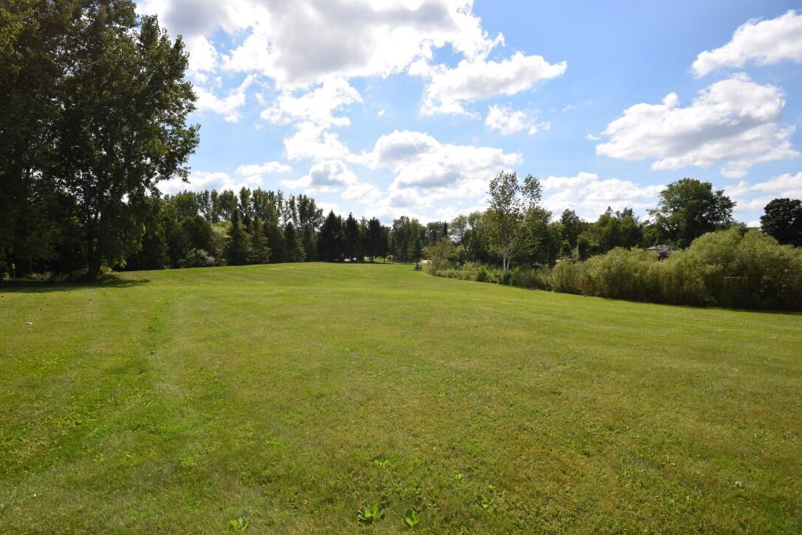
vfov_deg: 73.7
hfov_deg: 96.7
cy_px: 276
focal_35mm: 16
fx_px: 356
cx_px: 396
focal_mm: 10
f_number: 11
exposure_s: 1/200
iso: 100
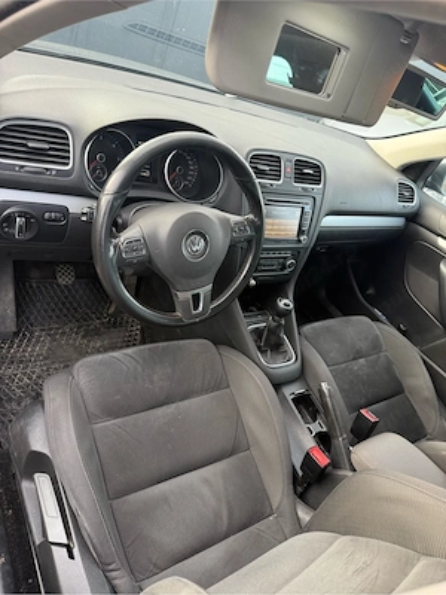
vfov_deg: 71.6
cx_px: 223
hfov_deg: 56.8
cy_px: 298
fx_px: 412
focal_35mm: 24
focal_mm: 6.76
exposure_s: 1/121
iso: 200
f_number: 1.78
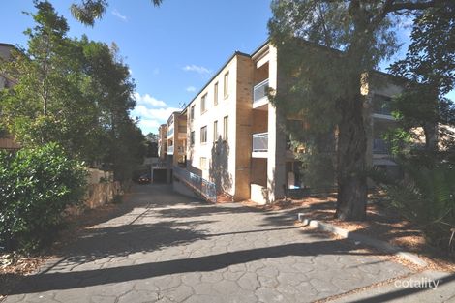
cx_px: 228
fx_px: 190
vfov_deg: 77.3
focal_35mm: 15
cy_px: 152
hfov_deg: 100.4
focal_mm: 10
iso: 200
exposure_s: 1/200
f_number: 11
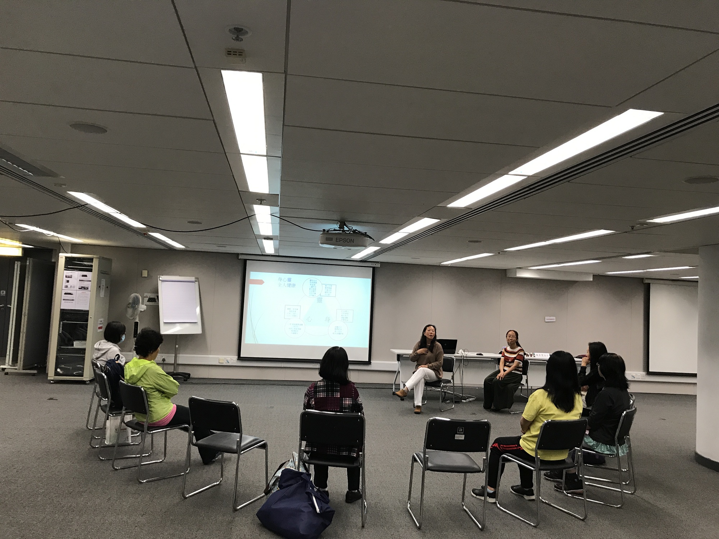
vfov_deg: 49.7
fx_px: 582
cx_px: 360
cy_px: 270
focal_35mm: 28
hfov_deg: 63.4
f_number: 1.8
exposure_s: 1/33
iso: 40
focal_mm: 3.99
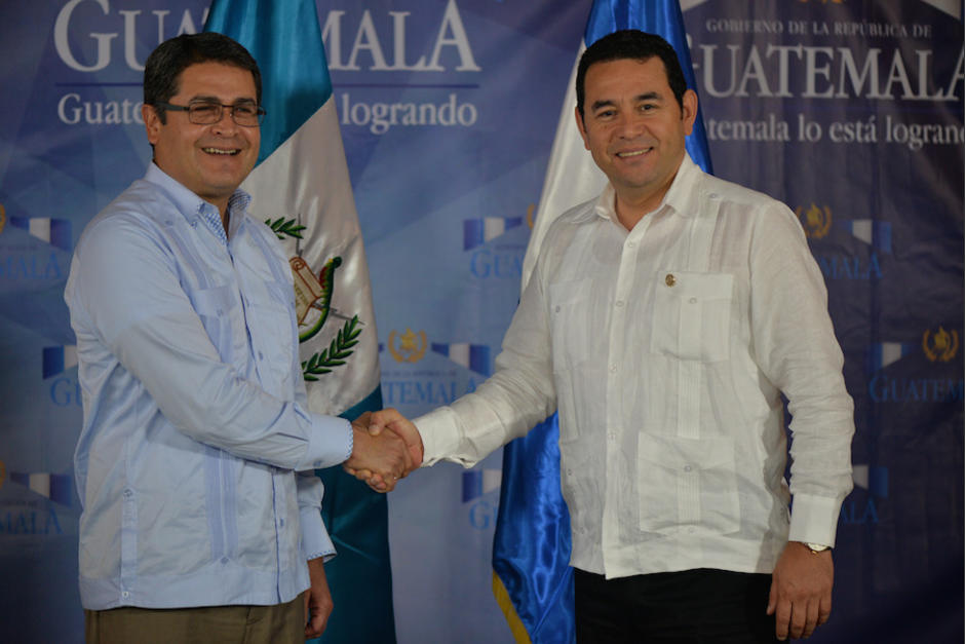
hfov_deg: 19.5
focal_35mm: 105
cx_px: 482
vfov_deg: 13.0
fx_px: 2815
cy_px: 322
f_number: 4
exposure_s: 1/250
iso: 1000
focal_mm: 105
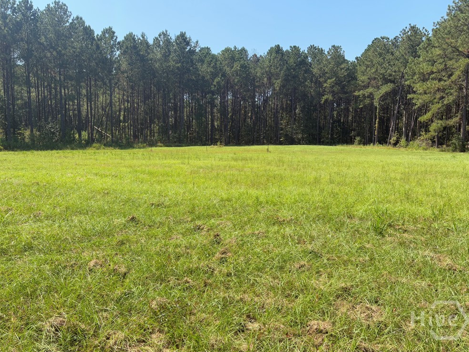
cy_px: 174
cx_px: 233
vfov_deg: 51.4
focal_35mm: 27
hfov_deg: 65.3
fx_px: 366
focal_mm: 5.96
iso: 50
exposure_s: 1/1751
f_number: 1.6
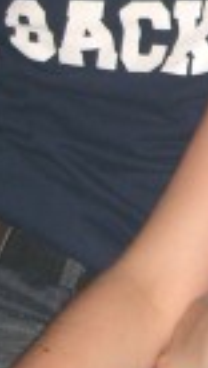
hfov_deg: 6.7
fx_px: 1758
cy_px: 16
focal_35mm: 180
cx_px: 269
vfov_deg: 11.8
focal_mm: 7.9
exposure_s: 1/60
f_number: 2.8
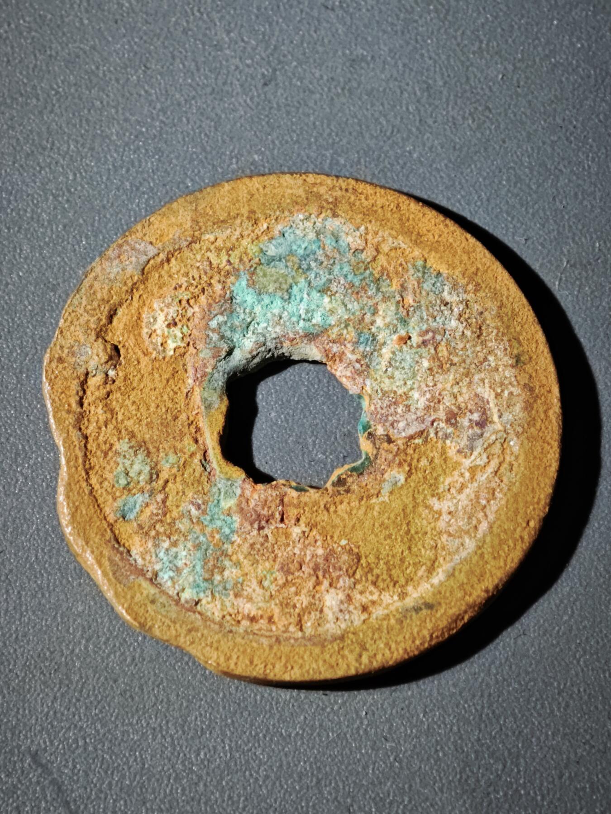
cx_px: 306
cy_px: 407
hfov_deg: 13.2
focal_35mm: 112
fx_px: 2636
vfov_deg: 17.6
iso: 320
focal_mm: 9
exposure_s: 1/100
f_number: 2
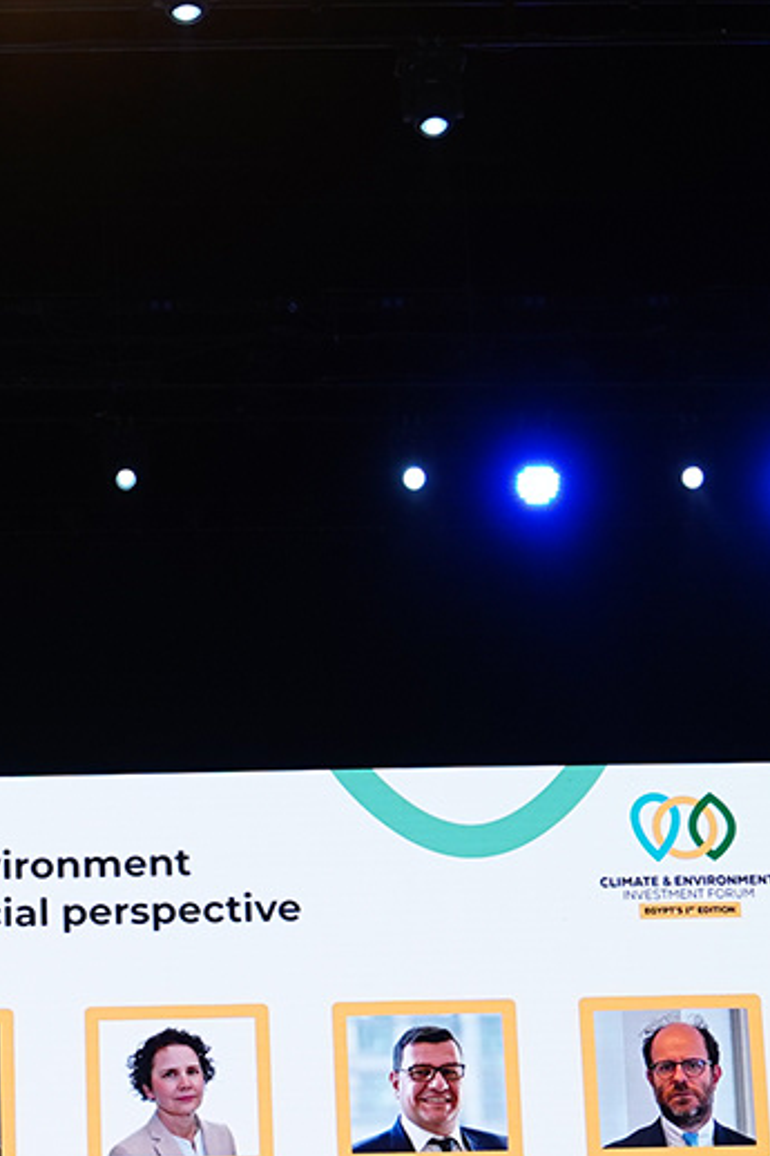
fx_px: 2857
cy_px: 922
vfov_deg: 22.6
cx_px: -54
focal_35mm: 89
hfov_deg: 15.0
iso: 1000
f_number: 2.8
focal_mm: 24
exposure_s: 1/160
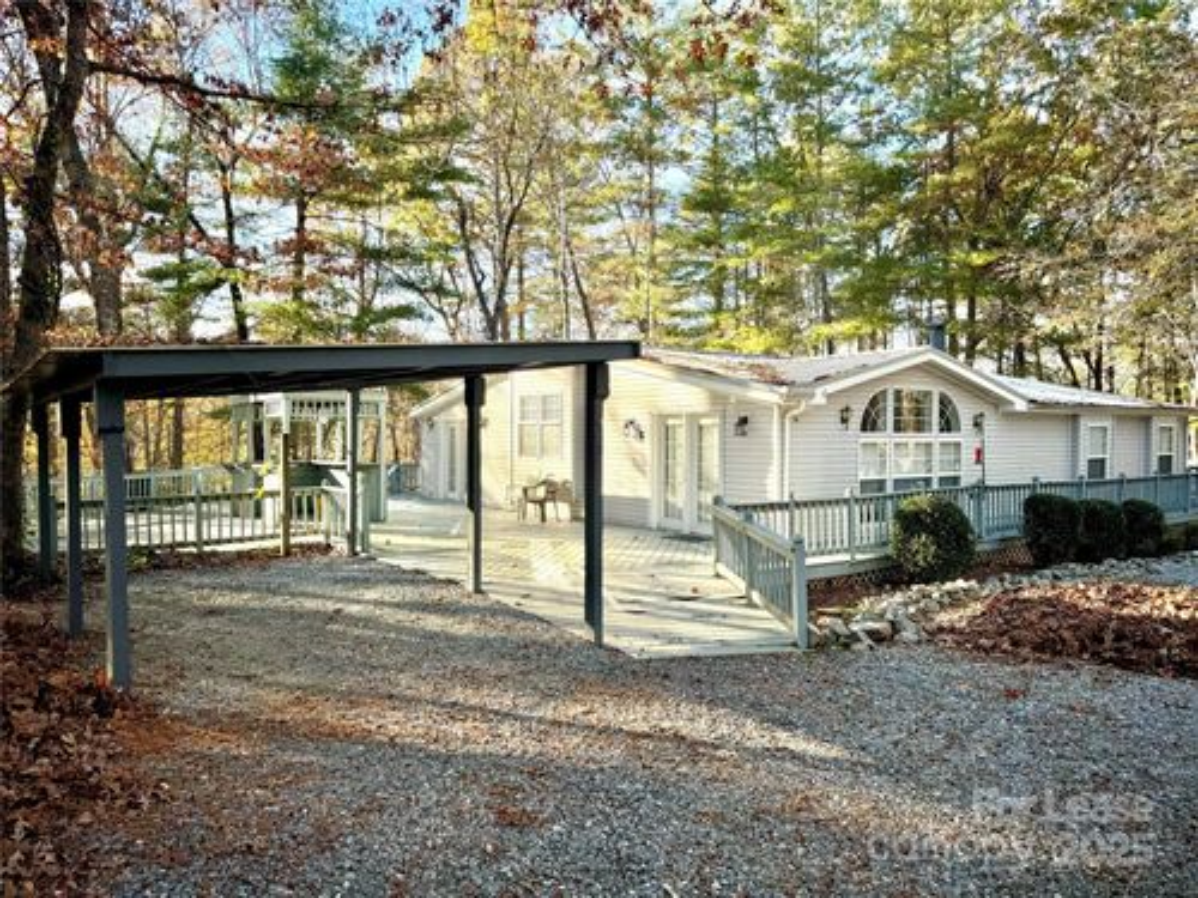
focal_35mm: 24
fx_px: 831
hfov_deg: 71.6
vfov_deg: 56.8
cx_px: 599
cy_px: 449
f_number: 1.78
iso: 80
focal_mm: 6.76
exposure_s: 1/609
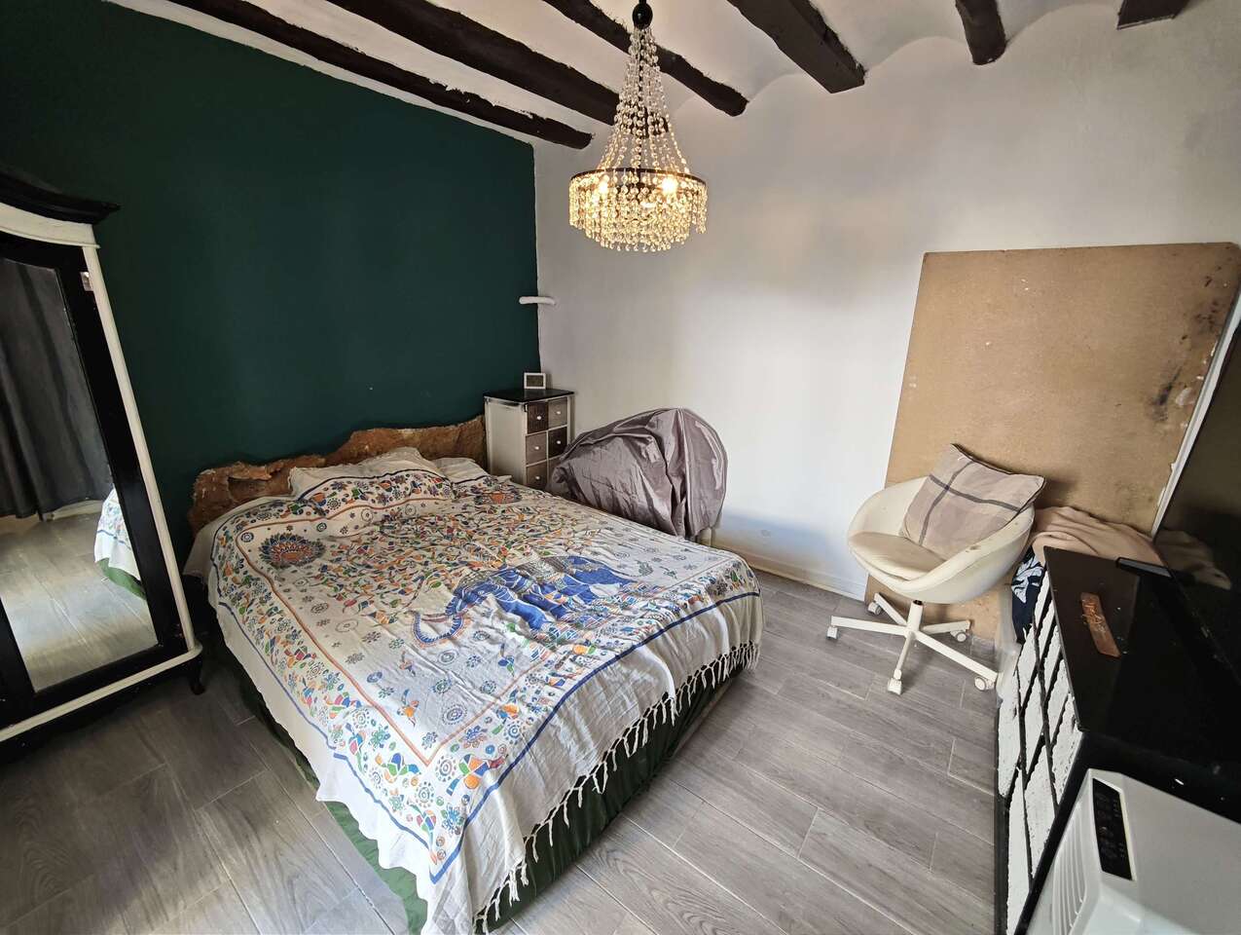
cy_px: 468
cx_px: 620
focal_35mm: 14
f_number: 2.2
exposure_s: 1/37
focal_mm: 2.16
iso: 320
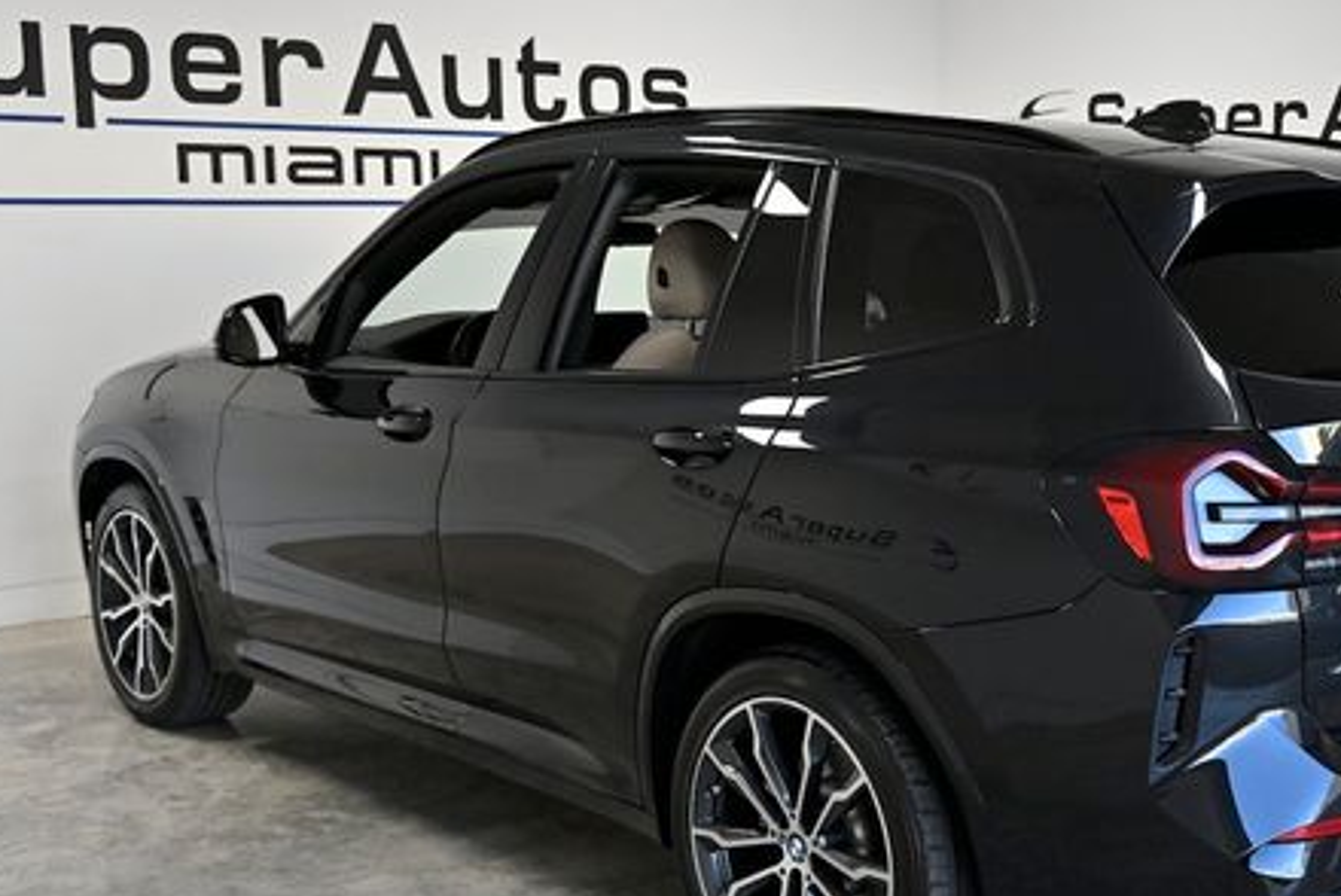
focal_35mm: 48
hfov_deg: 40.5
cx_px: 905
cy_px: 538
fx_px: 1789
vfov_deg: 28.1
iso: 2000
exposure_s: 1/800
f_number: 5
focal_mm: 33
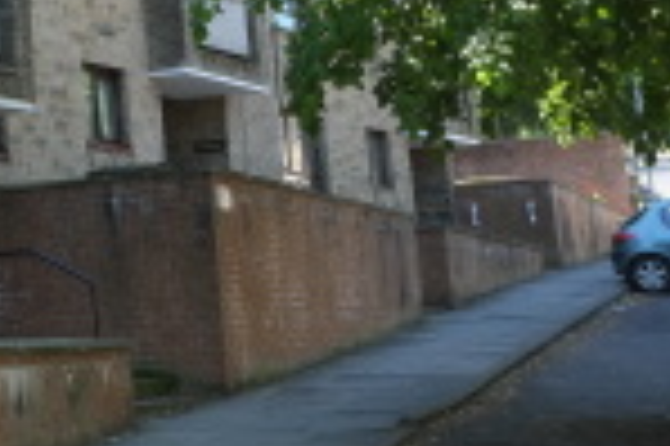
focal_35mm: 94
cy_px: -61
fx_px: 1748
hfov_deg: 19.9
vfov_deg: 14.2
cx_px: -211
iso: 400
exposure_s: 1/150
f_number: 5.6
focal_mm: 23
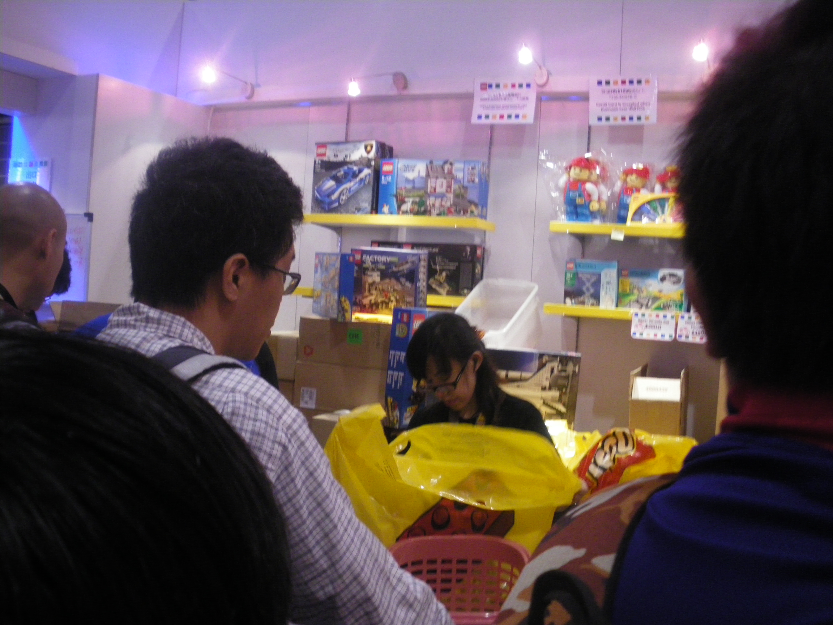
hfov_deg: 51.4
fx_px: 866
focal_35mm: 36
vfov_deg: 39.7
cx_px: 416
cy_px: 312
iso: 400
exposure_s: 1/30
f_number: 3.5
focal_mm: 6.3
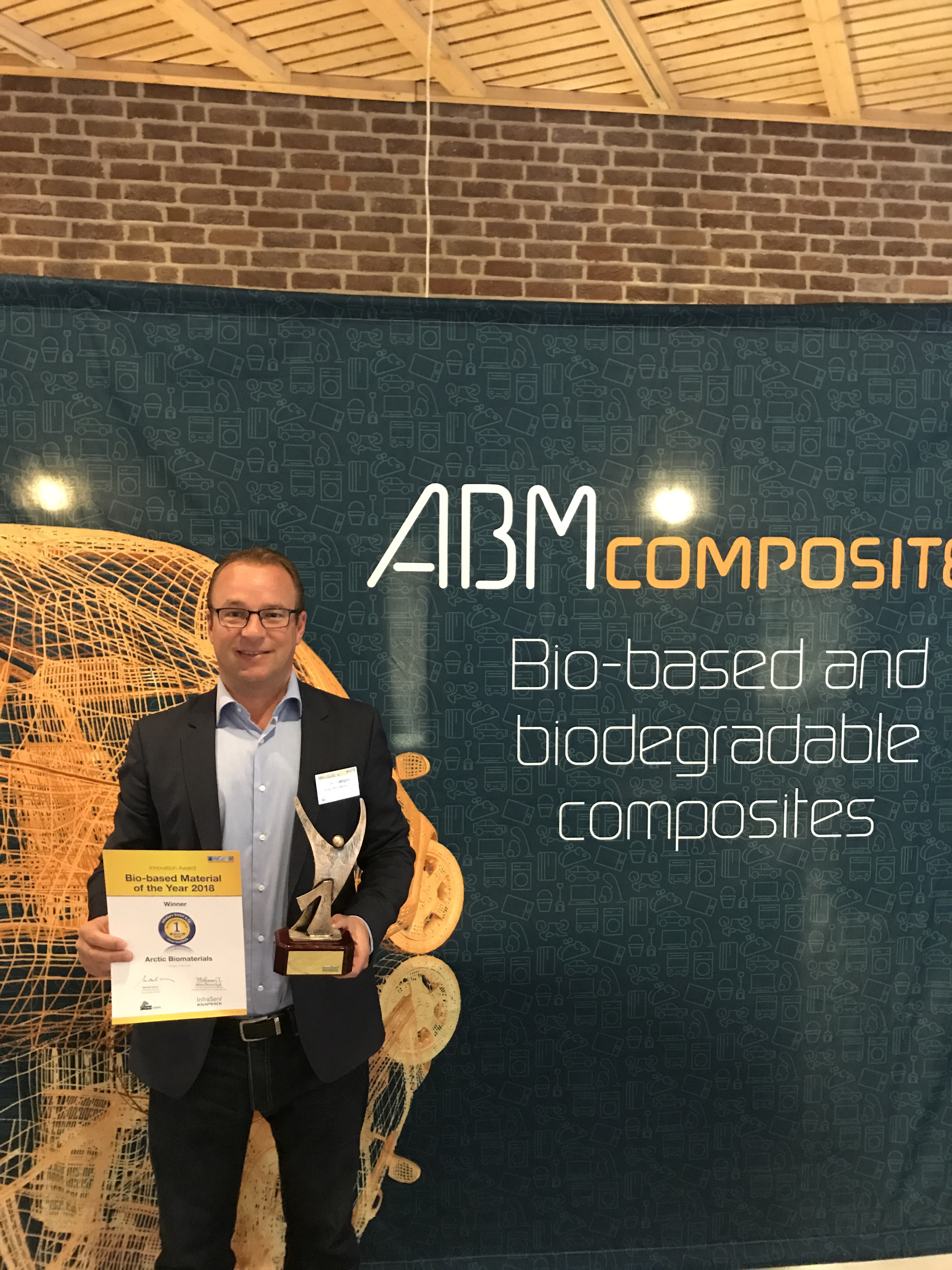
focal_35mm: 28
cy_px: 635
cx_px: 476
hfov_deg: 49.7
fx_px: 1027
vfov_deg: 63.4
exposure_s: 1/5
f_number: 1.8
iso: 100
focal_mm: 3.99
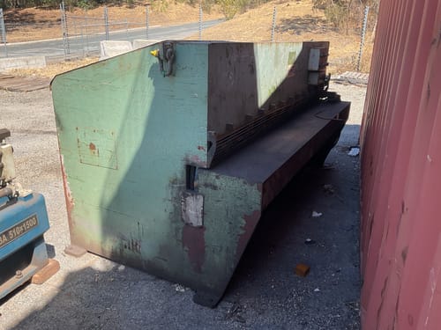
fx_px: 369
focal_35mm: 29
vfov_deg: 48.2
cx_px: 220
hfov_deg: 61.7
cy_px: 165
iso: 16
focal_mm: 3
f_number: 1.8
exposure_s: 1/613
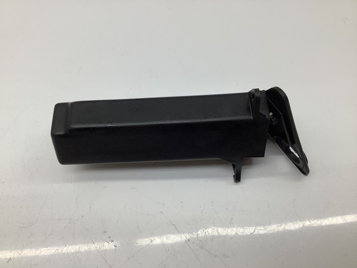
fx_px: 320
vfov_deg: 45.4
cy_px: 134
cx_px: 178
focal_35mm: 31
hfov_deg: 58.4
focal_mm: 3.3
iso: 40
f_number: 2.4
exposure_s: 1/120
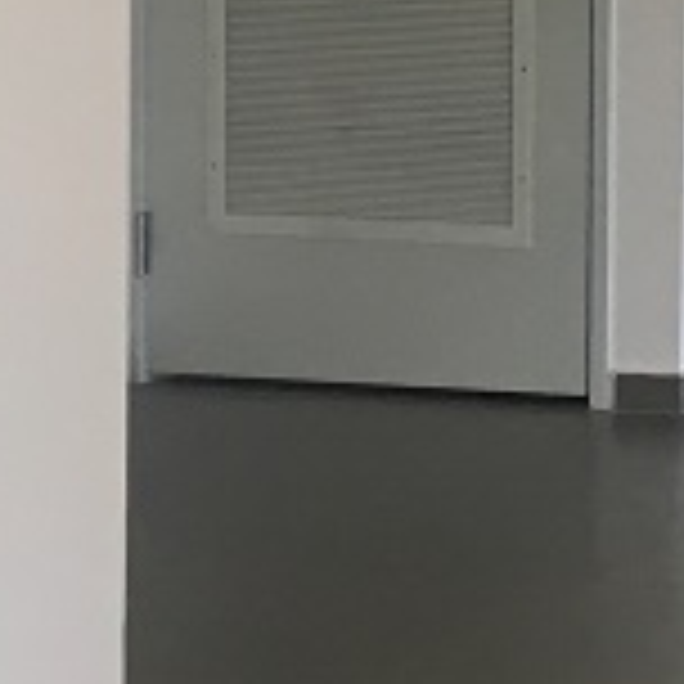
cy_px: -238
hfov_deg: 9.1
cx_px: 1665
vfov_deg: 9.9
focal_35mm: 173
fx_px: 3867
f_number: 2.2
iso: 25
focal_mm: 4.15
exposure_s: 1/30
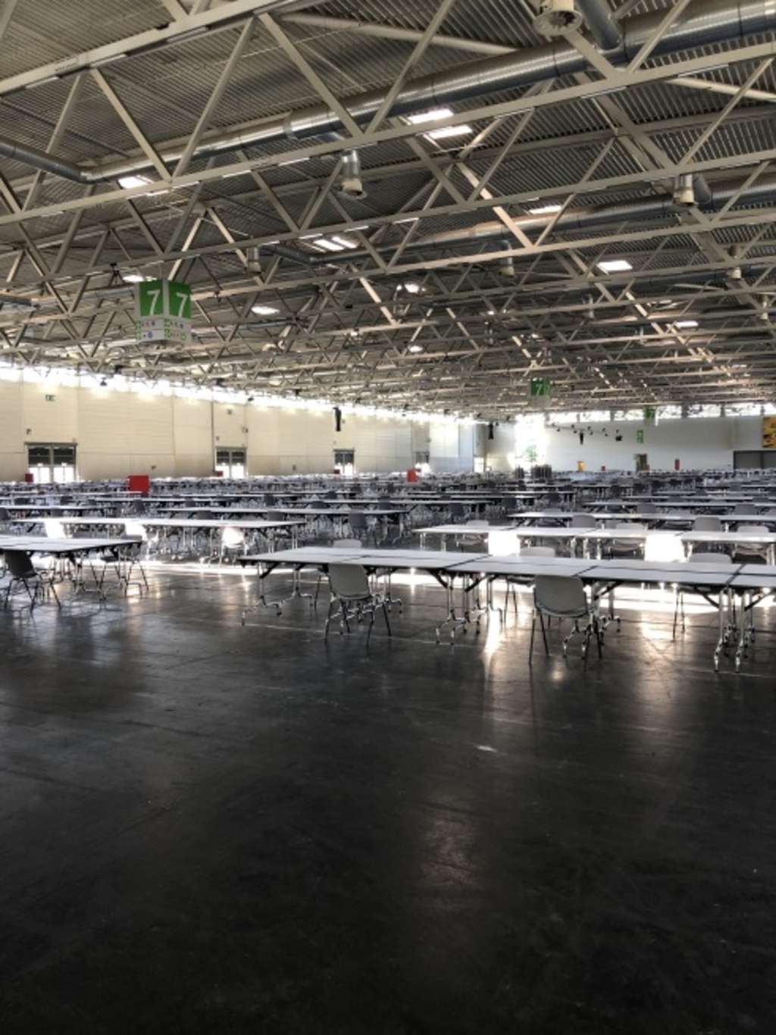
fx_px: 837
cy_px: 518
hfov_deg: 49.7
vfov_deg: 63.5
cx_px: 388
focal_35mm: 28
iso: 40
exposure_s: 1/20
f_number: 1.8
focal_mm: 3.99
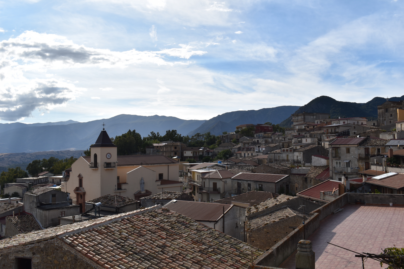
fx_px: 387
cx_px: 202
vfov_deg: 38.4
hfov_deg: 55.1
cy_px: 134
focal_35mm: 34
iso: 100
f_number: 13
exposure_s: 1/200
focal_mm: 23
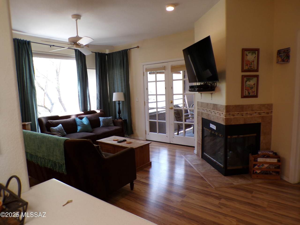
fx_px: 208
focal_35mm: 24
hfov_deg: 71.6
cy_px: 112
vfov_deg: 56.8
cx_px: 150
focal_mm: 4.3
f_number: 3
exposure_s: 1/34
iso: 159
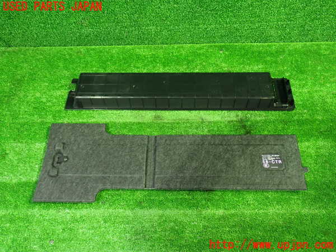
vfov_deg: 46.8
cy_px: 126
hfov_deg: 60.0
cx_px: 168
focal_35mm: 30
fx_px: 291
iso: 800
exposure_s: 1/25
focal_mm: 5.4
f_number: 2.3
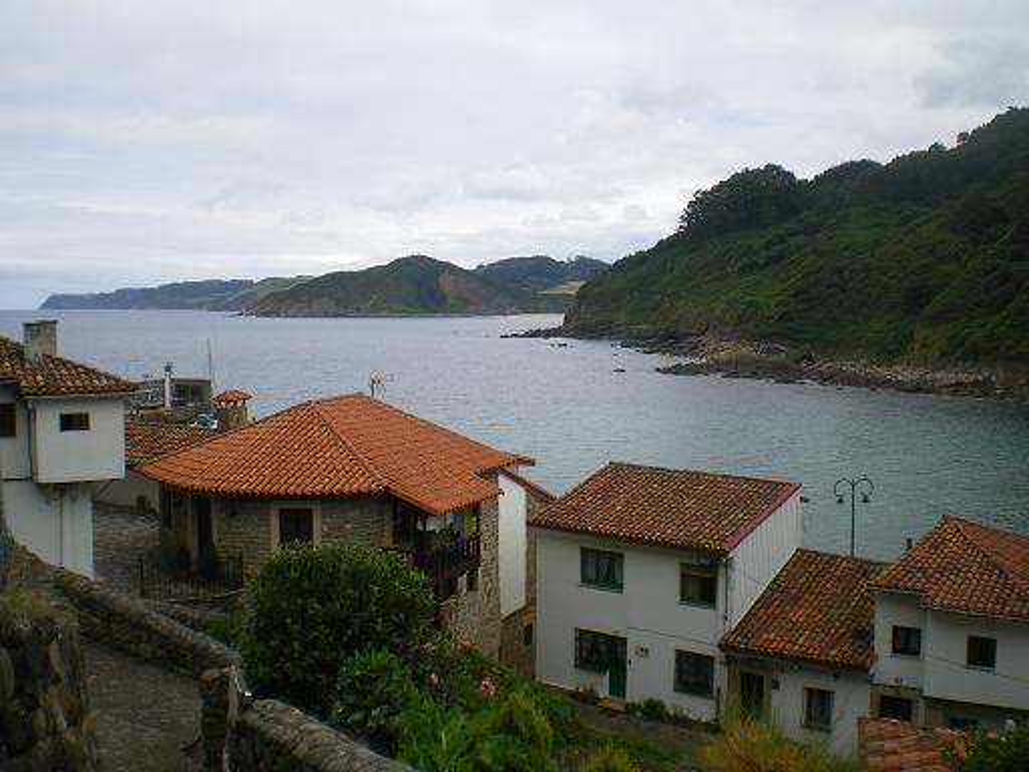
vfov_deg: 37.7
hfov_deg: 49.0
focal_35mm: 38
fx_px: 1130
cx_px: 514
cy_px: 386
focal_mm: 6.3
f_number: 4.6
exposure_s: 1/400
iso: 64
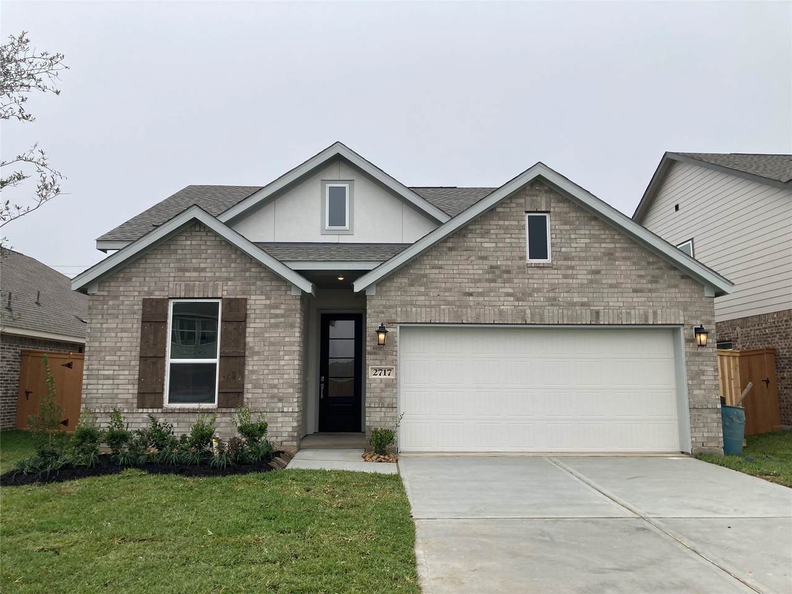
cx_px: 396
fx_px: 641
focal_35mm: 28
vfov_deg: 49.7
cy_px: 297
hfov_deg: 63.4
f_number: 1.8
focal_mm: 3.99
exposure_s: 1/1499
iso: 20
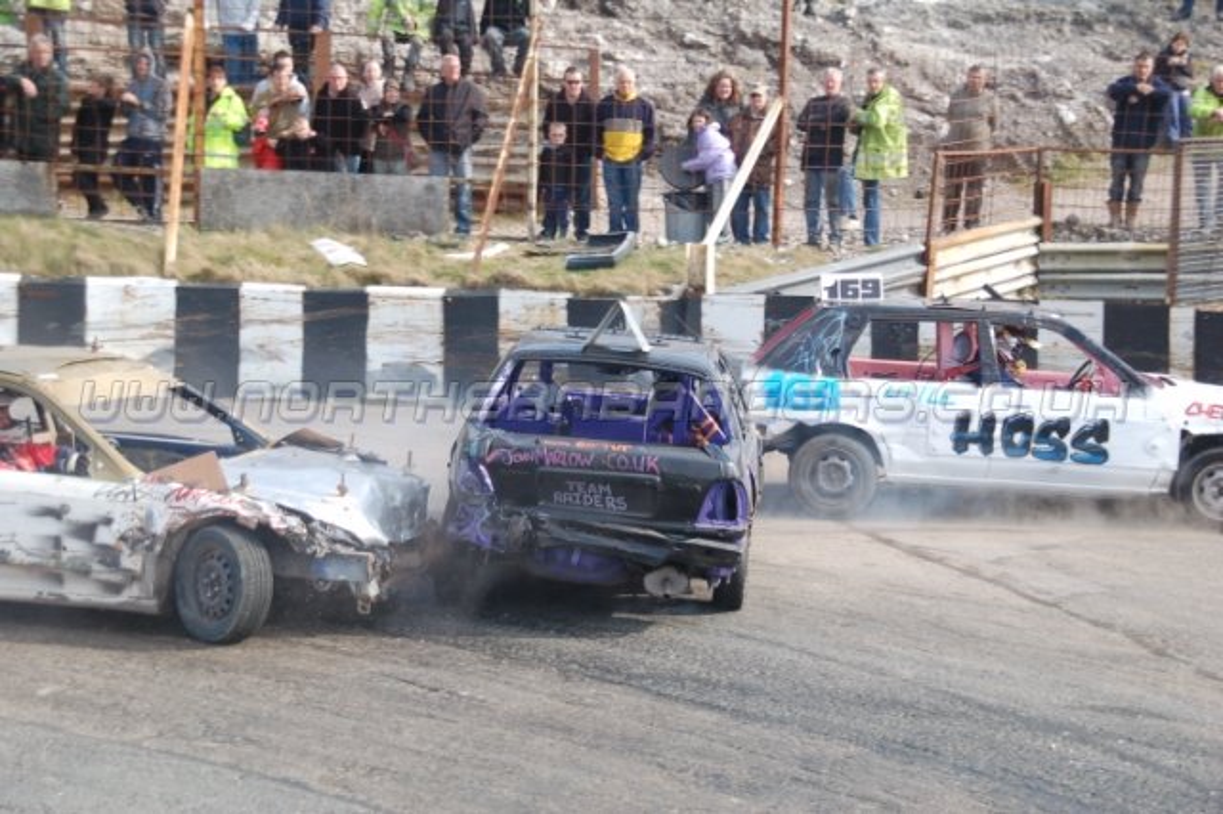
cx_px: 612
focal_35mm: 69
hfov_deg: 29.3
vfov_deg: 19.7
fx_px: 2343
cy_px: 407
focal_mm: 46
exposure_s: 1/640
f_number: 5
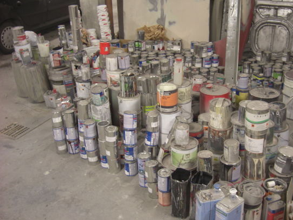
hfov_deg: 41.9
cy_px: 104
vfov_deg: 32.2
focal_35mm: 45
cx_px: 173
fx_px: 381
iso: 200
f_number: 2.8
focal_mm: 7.9
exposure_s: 1/8
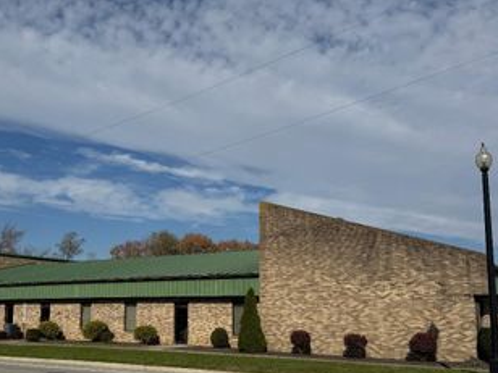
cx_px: 191
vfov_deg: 36.5
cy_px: 248
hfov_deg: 47.5
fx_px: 561
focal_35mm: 39
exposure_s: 1/10417
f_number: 1.78
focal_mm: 6.76
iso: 80
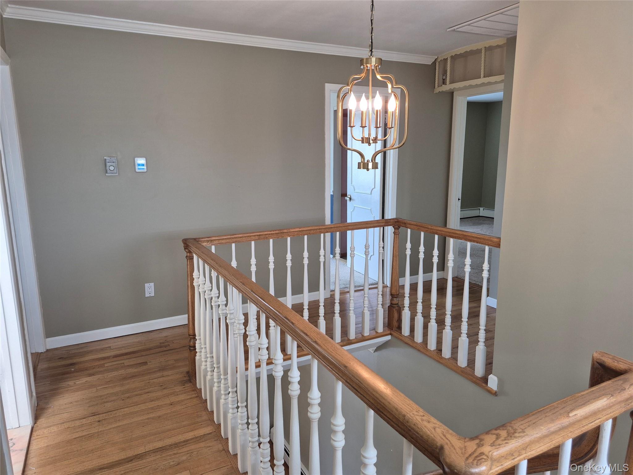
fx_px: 421
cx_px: 316
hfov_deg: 73.9
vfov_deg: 58.9
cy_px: 238
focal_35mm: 23
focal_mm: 5.4
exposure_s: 1/120
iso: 200
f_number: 1.8
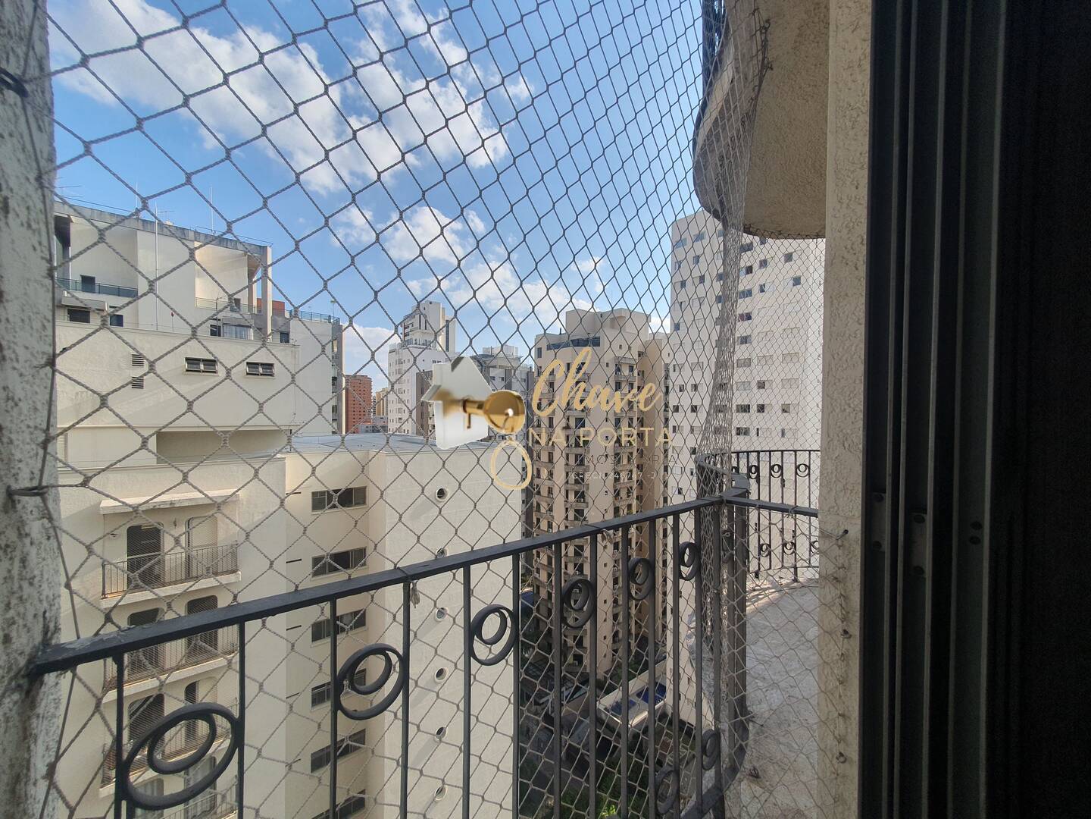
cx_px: 546
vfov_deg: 89.9
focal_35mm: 13
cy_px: 410
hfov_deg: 106.2
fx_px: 410
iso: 50
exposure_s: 1/844
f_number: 2.2
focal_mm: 1.8
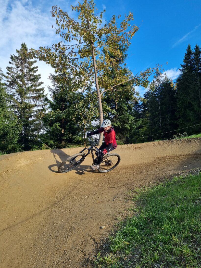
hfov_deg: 53.1
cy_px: 134
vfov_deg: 67.3
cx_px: 100
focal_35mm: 26
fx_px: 201
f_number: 1.8
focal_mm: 5.4
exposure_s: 1/1412
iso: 50
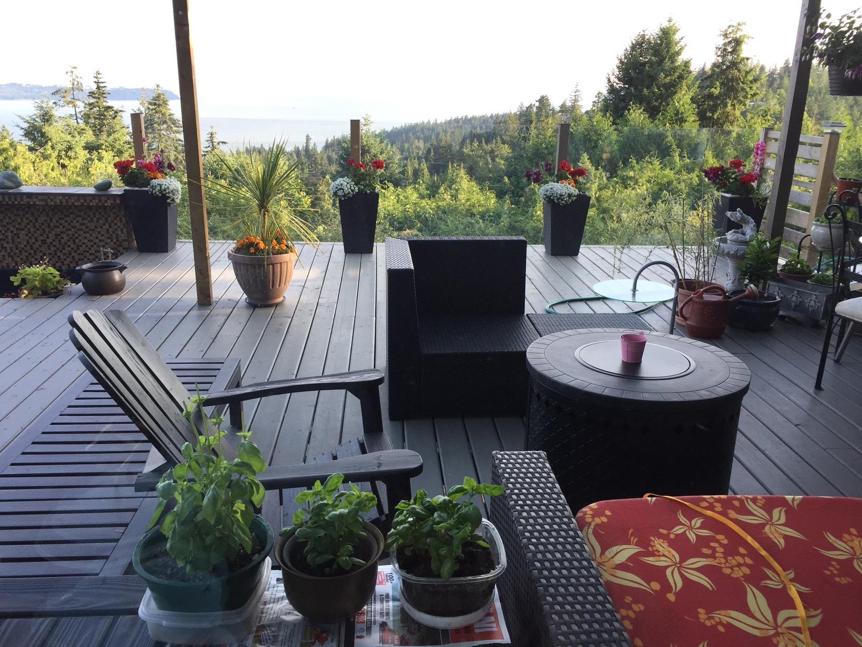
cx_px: 431
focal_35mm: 29
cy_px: 324
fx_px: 722
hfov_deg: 61.7
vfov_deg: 48.2
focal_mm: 4.15
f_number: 2.2
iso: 32
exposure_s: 1/190
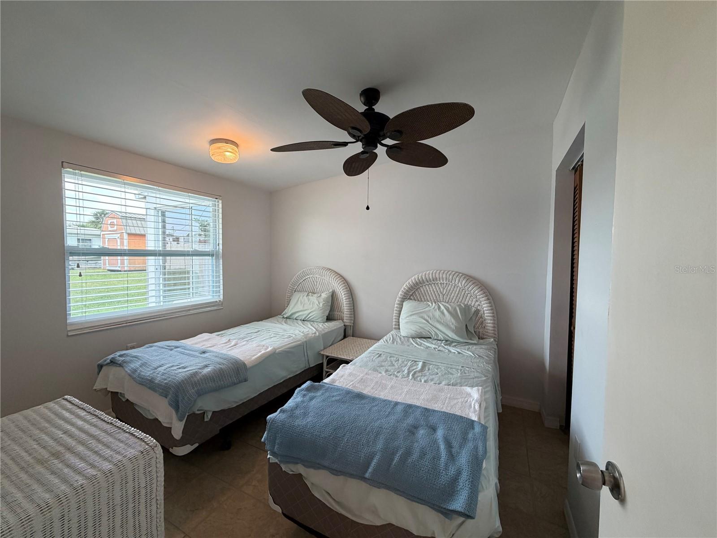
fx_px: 290
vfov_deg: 85.7
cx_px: 358
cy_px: 269
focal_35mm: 14
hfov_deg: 102.1
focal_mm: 2.22
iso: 250
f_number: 2.2
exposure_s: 1/120
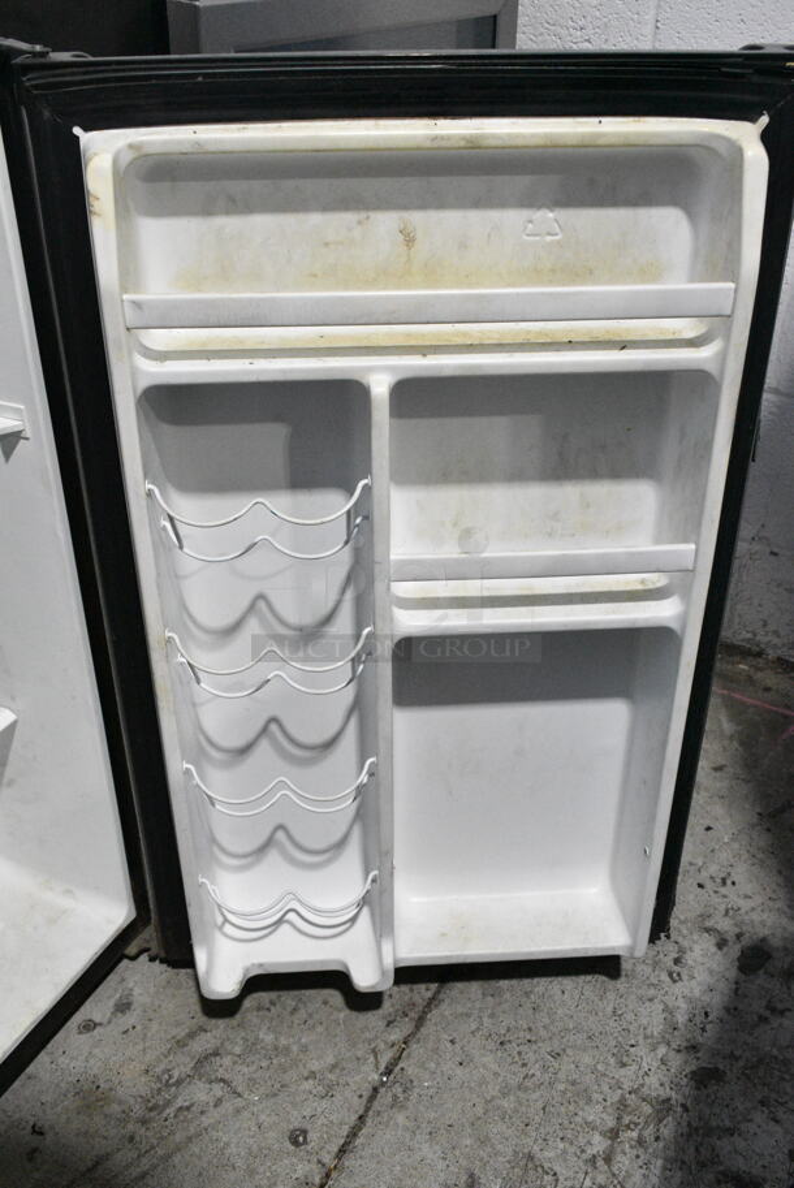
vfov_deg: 53.1
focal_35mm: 36
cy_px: 594
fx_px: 1189
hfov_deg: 36.9
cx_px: 397
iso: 6400
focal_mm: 24
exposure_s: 1/320
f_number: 9
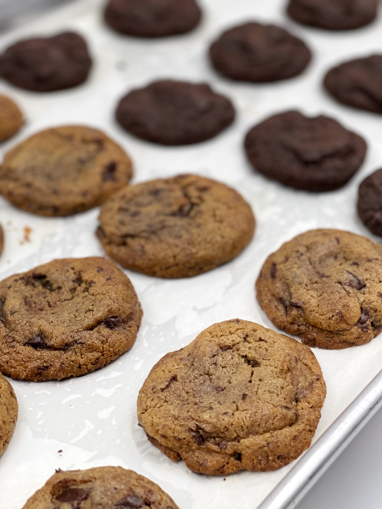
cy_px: 254
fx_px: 942
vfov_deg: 30.3
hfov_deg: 22.9
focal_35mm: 64
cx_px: 191
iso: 100
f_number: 2.2
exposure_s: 1/121
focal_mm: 7.5
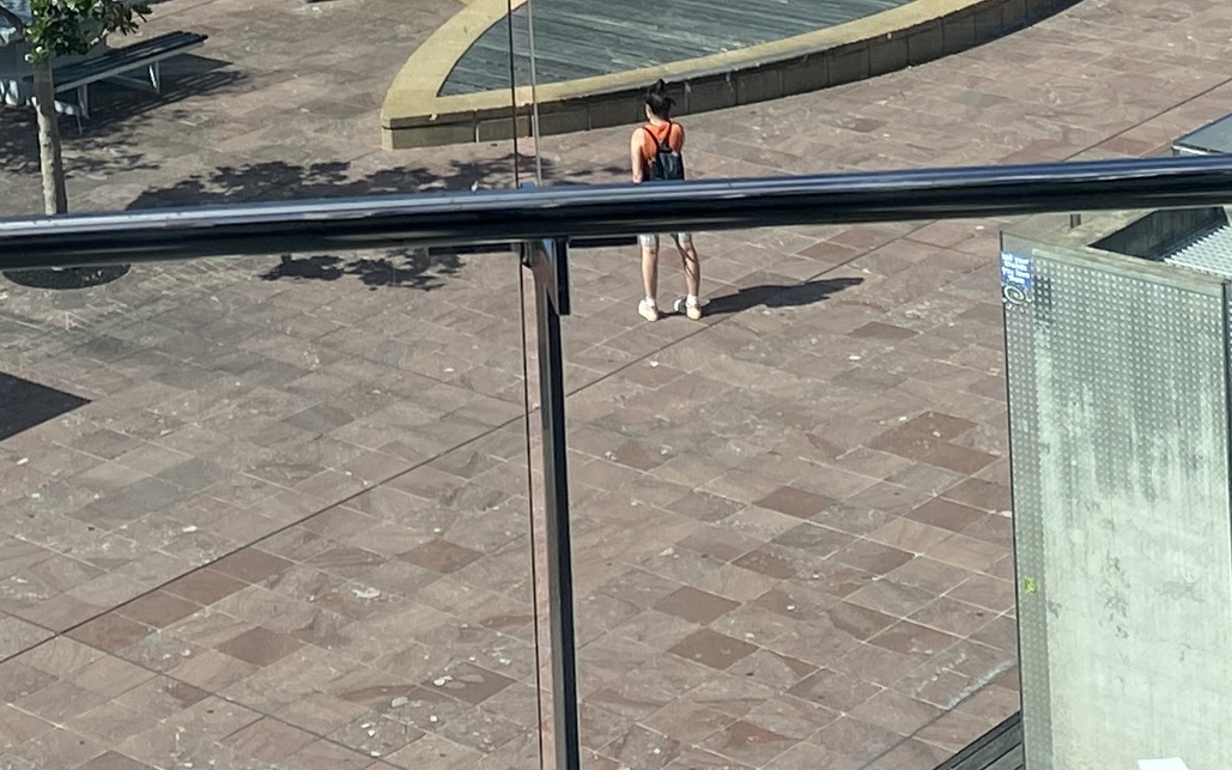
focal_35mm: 108
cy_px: -845
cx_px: 190
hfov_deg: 19.0
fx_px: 3626
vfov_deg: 10.9
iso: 32
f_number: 1.8
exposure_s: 1/2141
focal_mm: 4.25
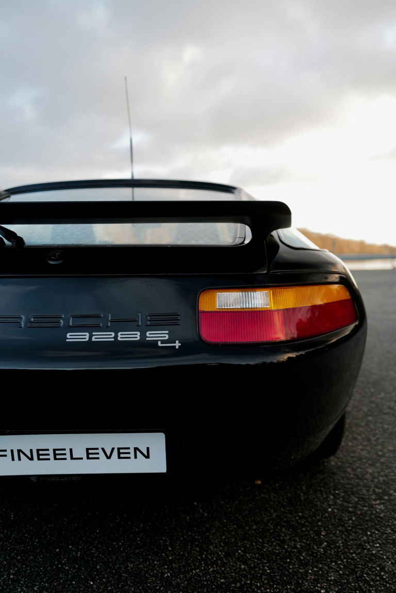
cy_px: 296
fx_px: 461
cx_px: 198
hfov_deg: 46.5
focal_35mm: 28
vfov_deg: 65.4
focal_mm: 28
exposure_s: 1/50
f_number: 2.5
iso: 100
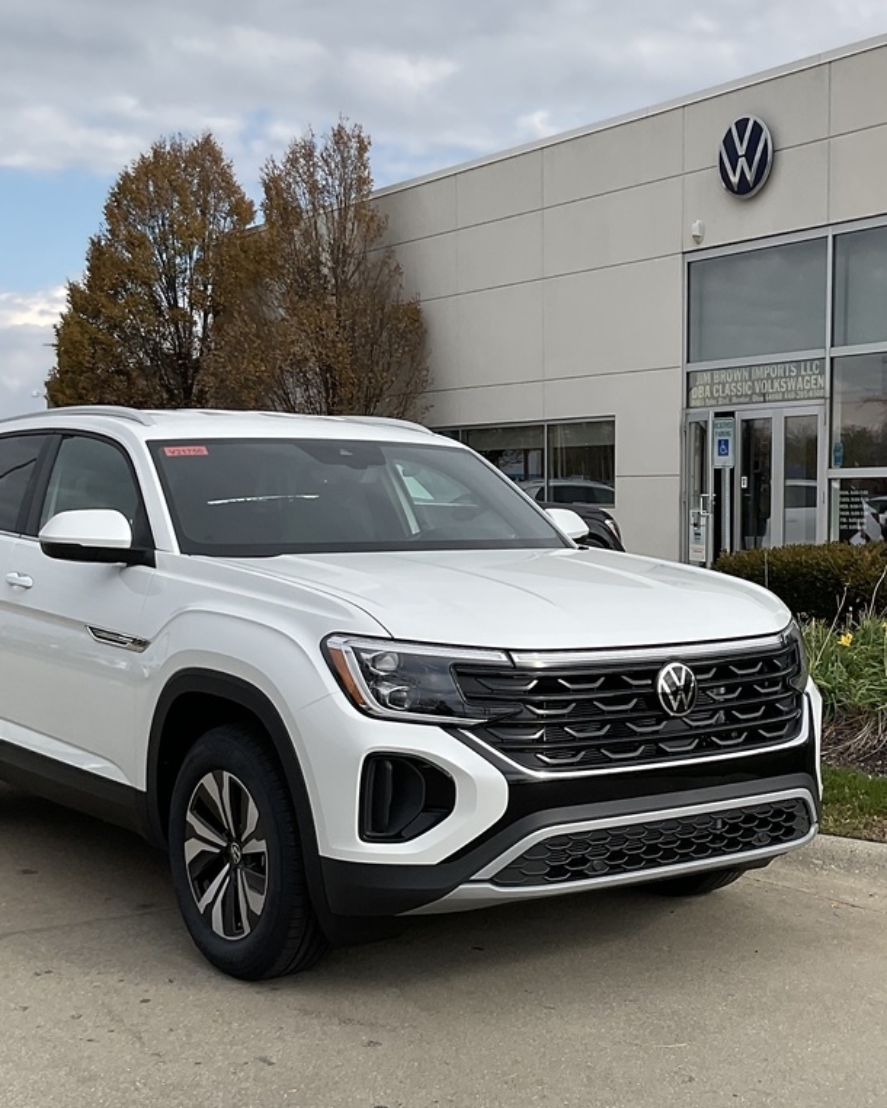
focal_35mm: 38
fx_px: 1246
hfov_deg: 39.0
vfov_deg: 47.9
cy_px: 552
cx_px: 521
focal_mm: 3
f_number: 1.8
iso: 16
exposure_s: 1/1984
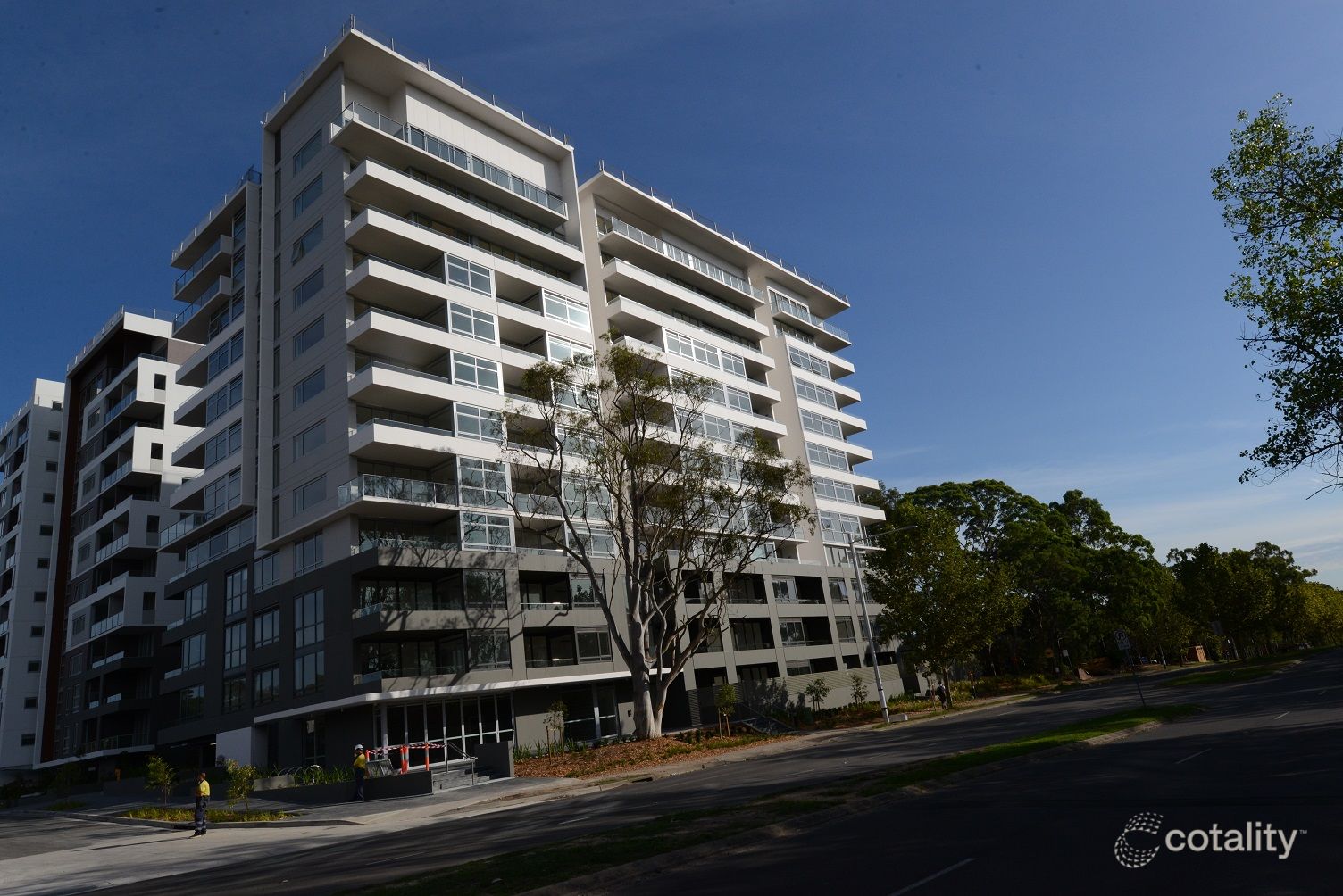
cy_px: 448
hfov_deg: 76.1
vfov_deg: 55.2
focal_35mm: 23
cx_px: 672
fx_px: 858
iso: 800
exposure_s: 1/1000
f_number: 16
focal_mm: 23
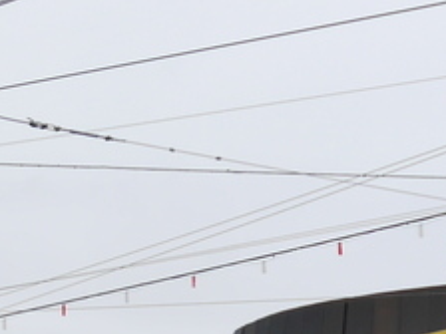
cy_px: 652
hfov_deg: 10.7
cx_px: -725
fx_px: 1933
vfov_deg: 9.3
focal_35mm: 150
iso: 160
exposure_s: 1/200
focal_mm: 14
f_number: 5.6
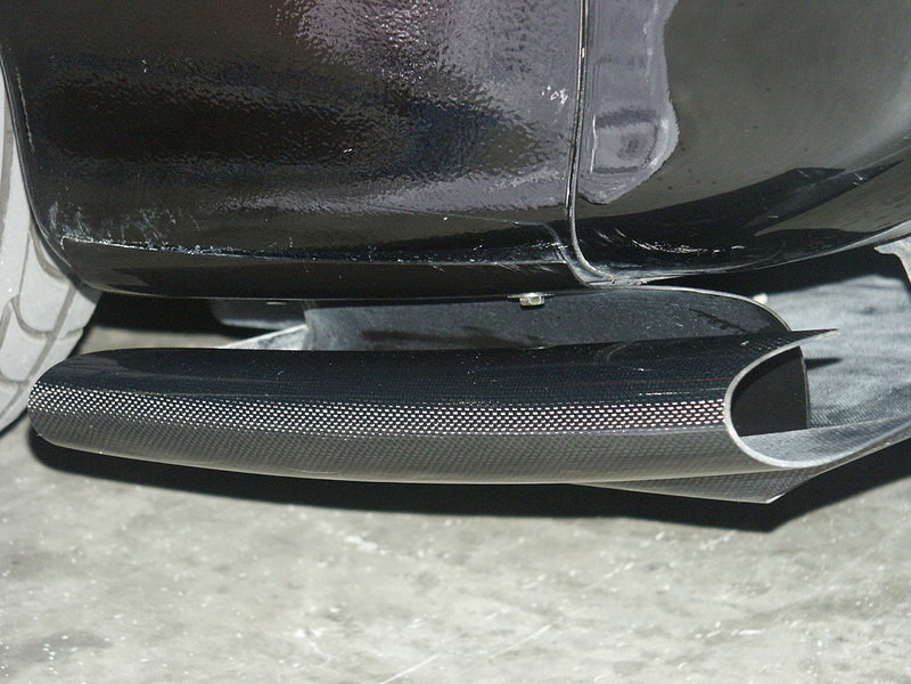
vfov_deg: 10.1
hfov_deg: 13.4
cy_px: 342
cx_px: 456
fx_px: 3869
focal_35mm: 147
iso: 200
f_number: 3.5
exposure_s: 1/125
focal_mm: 37.15
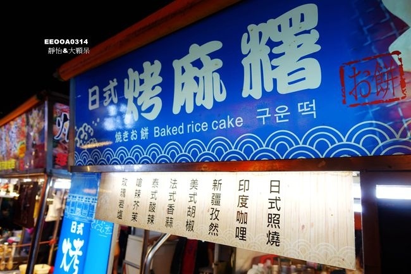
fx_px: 274
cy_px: 137
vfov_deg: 53.1
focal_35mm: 24
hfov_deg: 73.8
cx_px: 206
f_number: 2.8
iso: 125
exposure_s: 1/40
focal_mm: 8.8
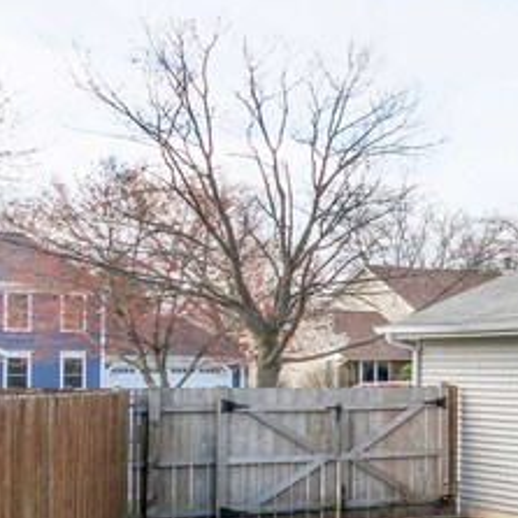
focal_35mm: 74
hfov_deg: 12.0
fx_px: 1253
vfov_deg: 23.2
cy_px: 379
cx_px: 1506
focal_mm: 12
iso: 160
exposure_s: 1/40
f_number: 10
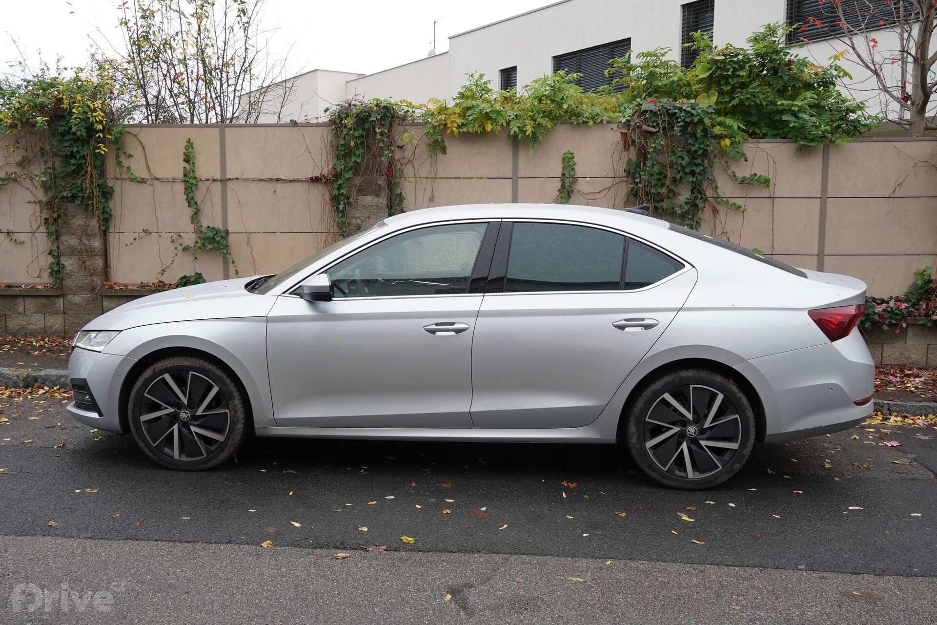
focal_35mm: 29
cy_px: 312
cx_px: 468
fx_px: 755
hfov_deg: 63.7
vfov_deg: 45.0
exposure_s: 1/250
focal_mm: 29
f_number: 7.1
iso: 1000
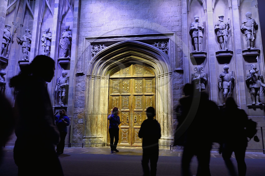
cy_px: 88
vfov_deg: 44.9
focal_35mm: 29
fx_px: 213
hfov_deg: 63.7
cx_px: 132
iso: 1600
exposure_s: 1/15
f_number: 6.3
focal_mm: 29
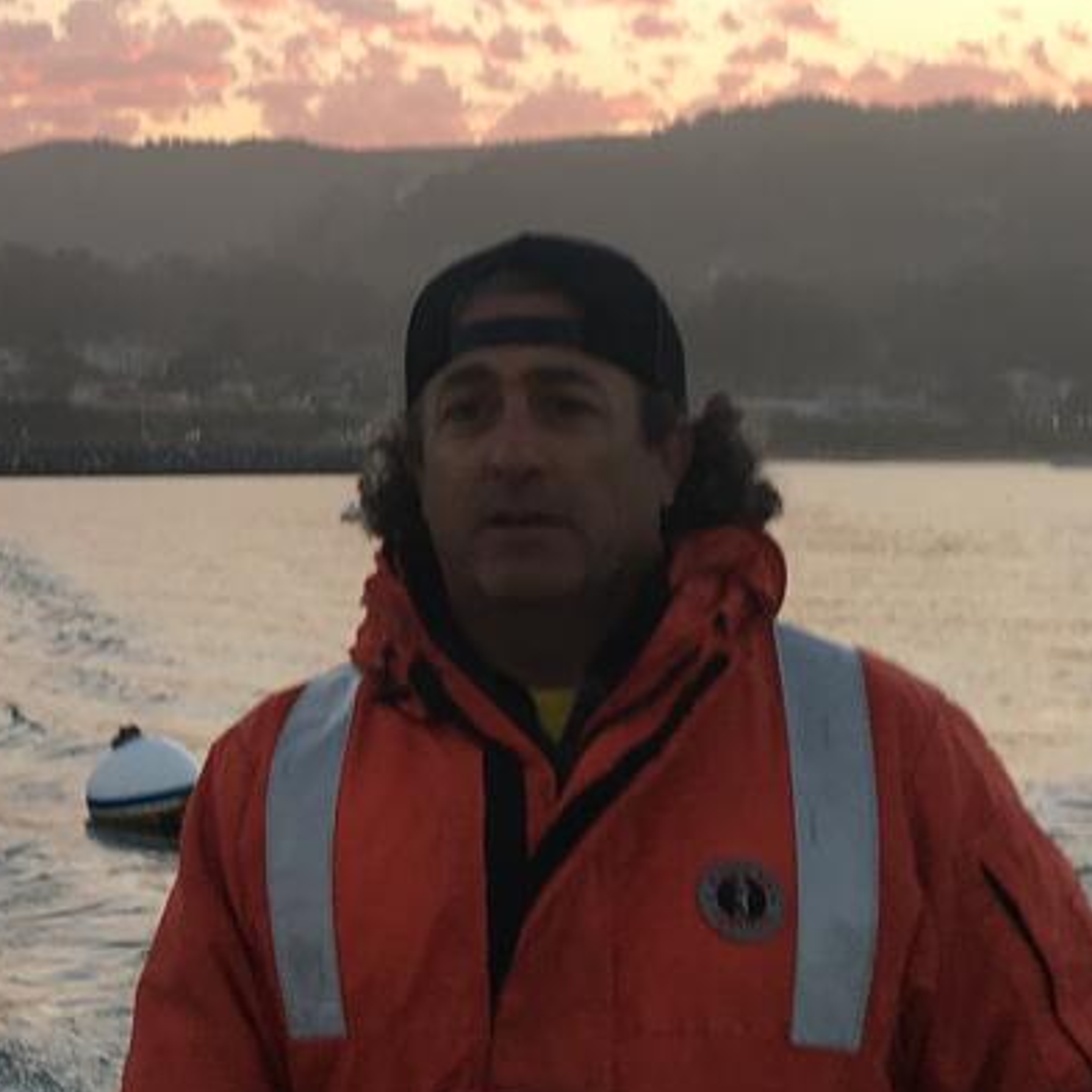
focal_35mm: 87
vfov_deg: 19.8
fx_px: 3105
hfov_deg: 18.6
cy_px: 277
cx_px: -313
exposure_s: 1/60
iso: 32
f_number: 2.2
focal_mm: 4.15
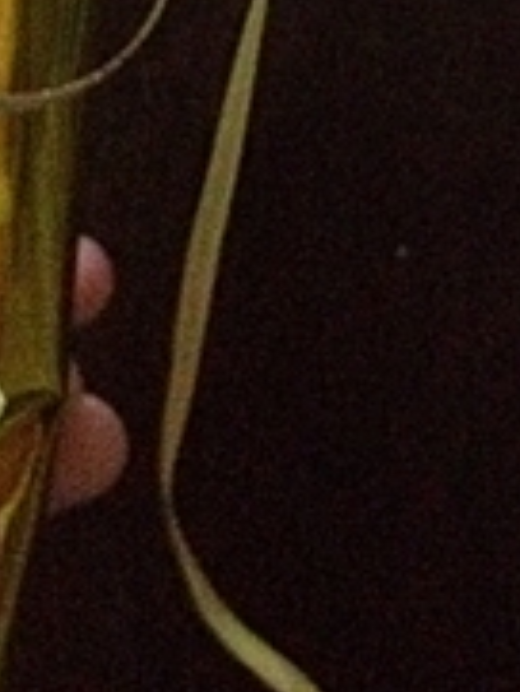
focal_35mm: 135
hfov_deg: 11.0
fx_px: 2701
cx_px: 120
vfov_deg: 13.3
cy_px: -516
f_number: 2.4
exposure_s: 1/15
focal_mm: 4.28
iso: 800
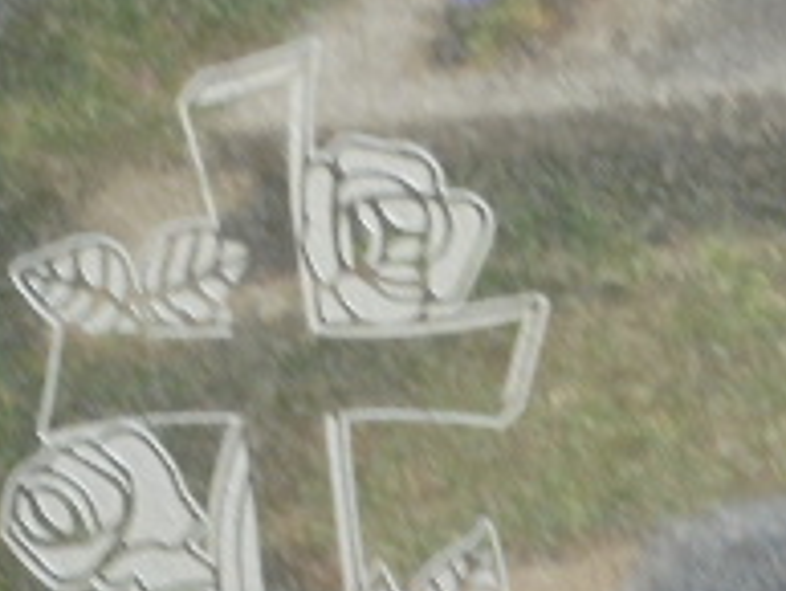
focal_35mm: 275
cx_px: 656
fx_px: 6248
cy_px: 677
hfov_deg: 7.2
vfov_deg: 5.4
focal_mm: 14.9
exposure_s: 1/30
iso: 200
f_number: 6.7
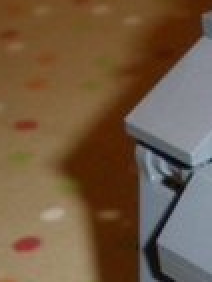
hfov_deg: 8.4
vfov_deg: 12.1
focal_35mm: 163
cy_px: 122
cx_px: 487
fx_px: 1329
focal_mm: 6.3
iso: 400
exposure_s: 1/50
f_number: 5.4
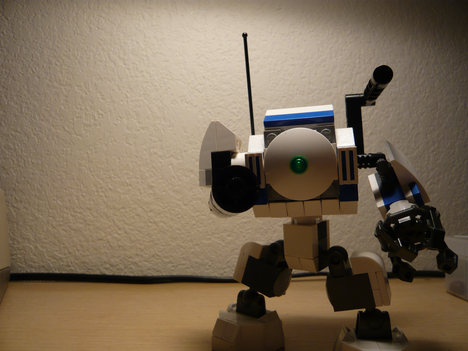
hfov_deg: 63.4
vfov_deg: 49.7
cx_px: 234
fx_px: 379
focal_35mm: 28
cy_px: 176
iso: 100
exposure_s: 1/30
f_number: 2.8
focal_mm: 4.6
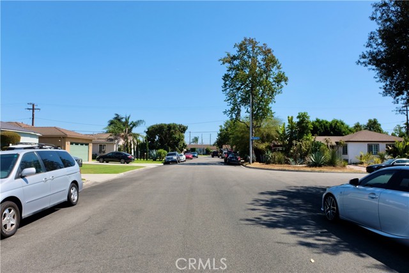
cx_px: 204
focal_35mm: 24
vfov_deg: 53.2
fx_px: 273
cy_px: 136
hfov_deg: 73.7
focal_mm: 16
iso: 400
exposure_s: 1/350
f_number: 10
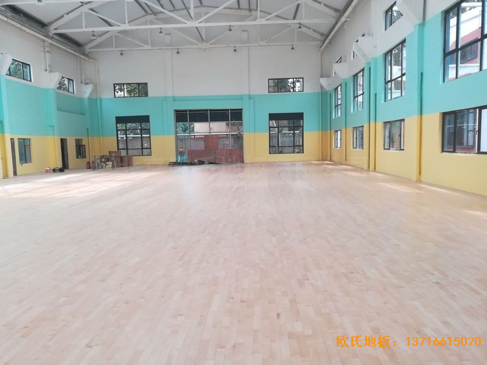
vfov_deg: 53.1
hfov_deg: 67.3
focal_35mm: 26
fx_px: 366
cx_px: 244
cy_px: 182
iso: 80
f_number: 2.2
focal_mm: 3.83
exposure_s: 1/120
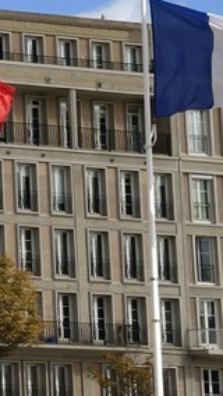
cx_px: -643
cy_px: -40
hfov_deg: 4.5
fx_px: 2604
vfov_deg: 8.6
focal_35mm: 248
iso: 200
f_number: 13
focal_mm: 42
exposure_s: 1/320
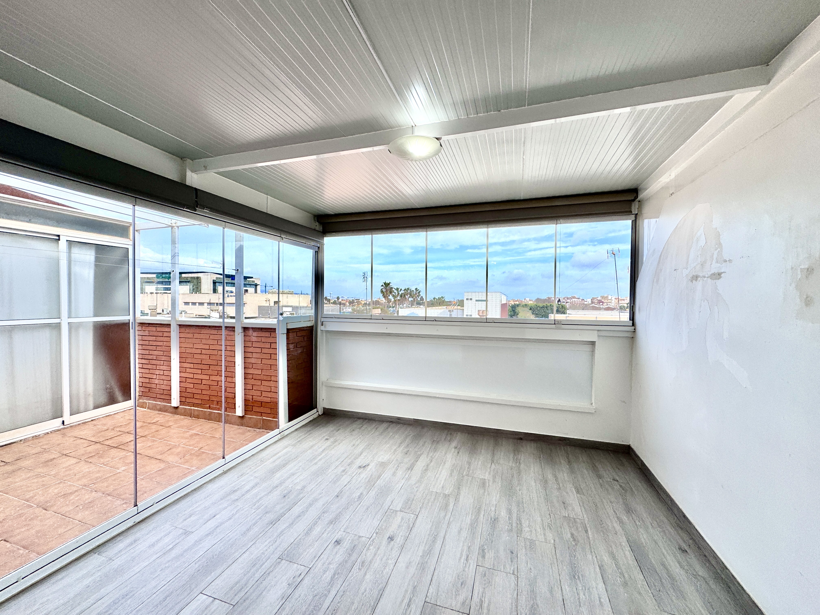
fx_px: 332
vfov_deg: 85.7
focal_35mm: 14
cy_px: 308
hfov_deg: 102.1
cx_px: 410
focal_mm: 2.22
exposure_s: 1/1110
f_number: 2.2
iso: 50
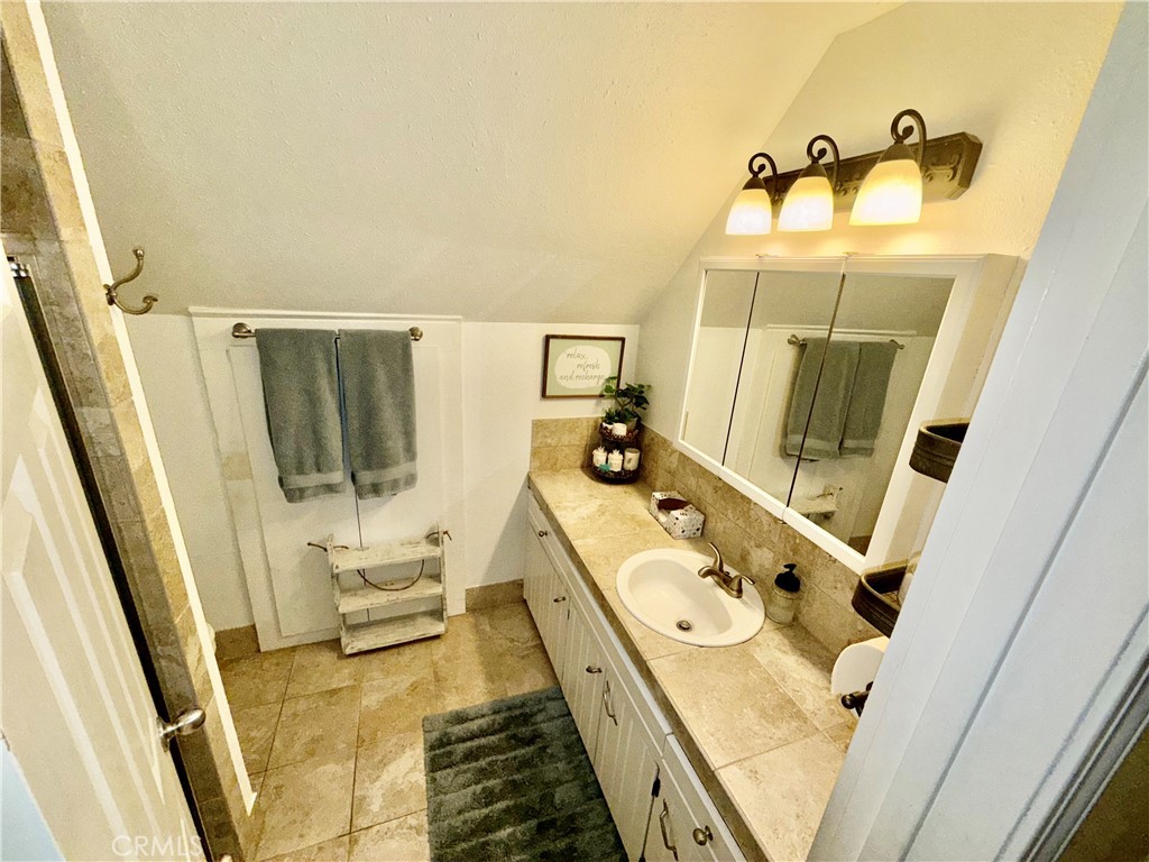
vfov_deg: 85.7
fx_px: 465
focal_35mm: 14
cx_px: 574
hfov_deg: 102.1
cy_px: 431
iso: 50
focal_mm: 2.22
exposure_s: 1/122
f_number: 2.2
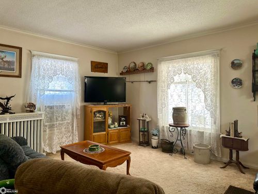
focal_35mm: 24
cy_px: 97
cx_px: 129
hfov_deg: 71.6
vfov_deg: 56.8
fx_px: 179
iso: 100
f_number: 1.78
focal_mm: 6.86
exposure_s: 1/121
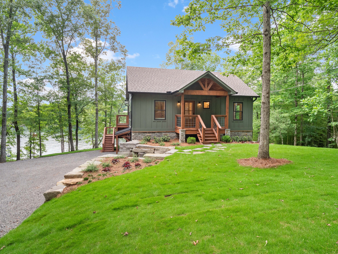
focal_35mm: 20
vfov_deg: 66.0
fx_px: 195
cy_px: 127
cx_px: 169
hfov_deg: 81.7
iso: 400
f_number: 5.6
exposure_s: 1/125
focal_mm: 10
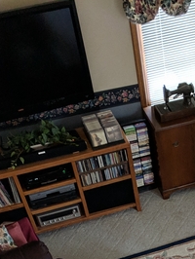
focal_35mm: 75
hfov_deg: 18.4
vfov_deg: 22.1
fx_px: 562
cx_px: 247
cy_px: 373
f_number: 2
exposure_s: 1/60
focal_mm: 4.67
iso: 344
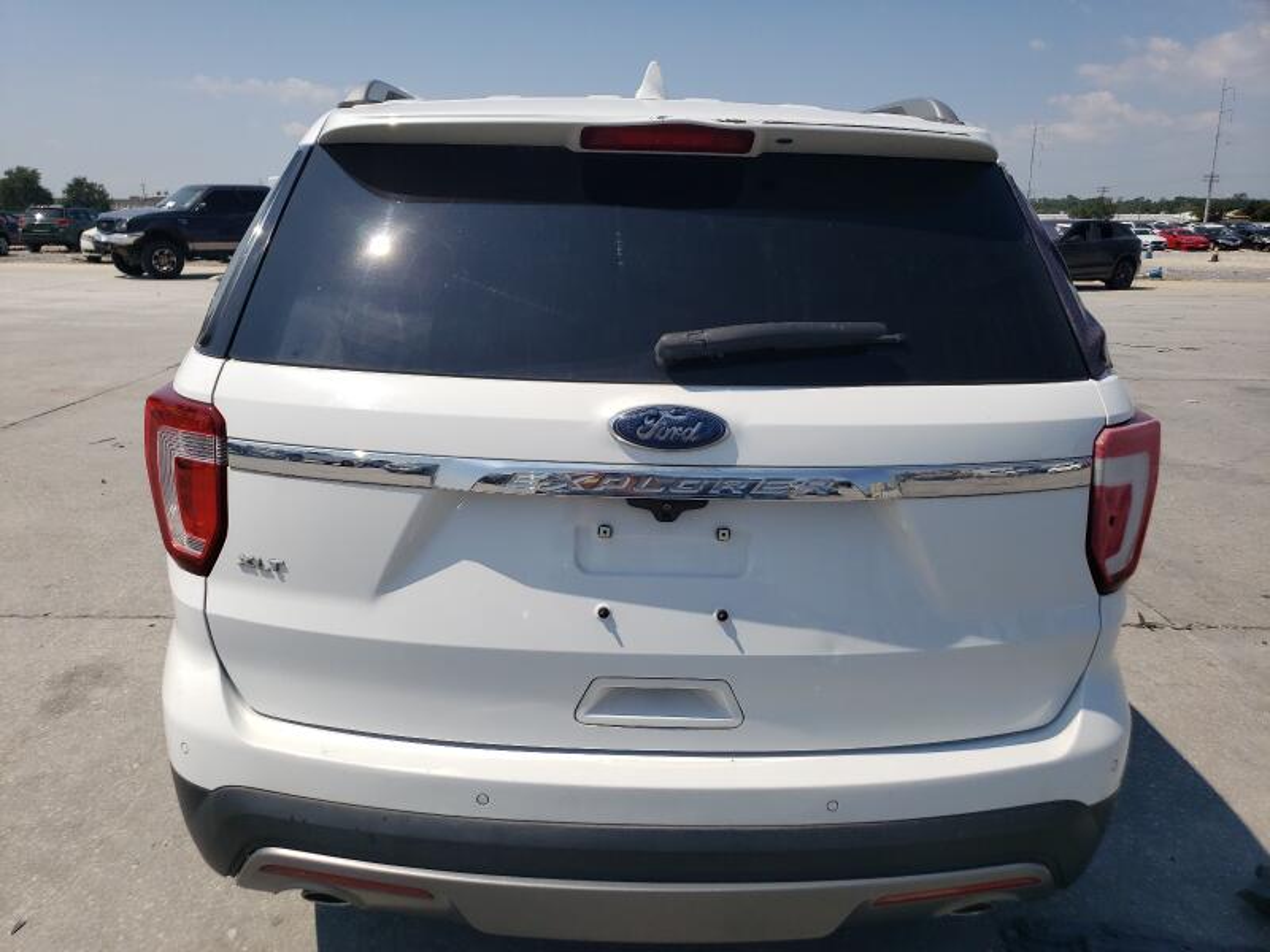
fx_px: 954
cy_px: 476
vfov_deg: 53.1
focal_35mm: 26
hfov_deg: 67.3
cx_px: 635
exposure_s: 1/10000
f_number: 1.5
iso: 50
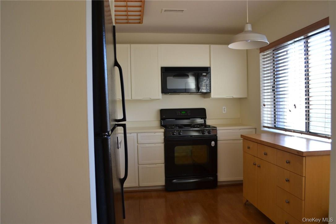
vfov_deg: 47.9
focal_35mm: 27
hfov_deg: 67.4
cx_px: 168
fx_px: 252
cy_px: 112
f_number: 4
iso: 400
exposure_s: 1/60
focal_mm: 18
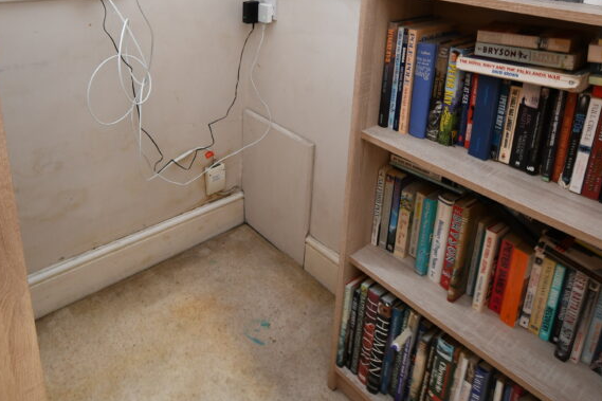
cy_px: 69
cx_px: 277
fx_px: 451
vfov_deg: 45.0
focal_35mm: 27
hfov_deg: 67.3
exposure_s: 1/4
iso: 560
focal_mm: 10
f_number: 4.5
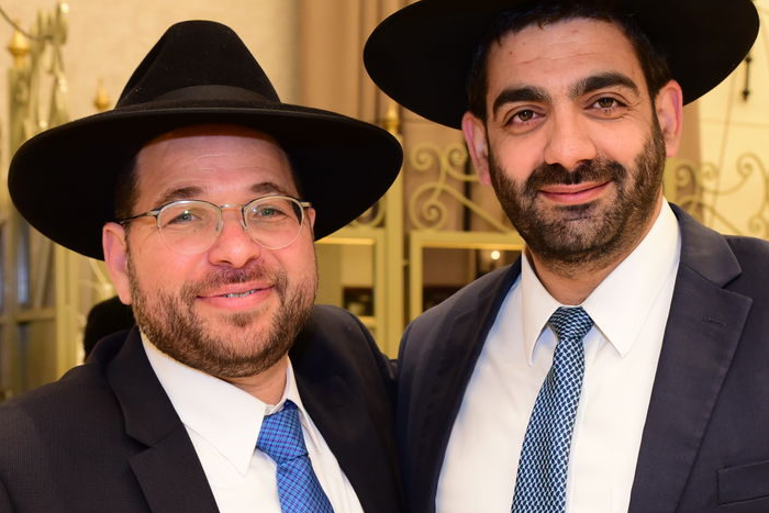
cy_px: 371
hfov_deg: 27.9
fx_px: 1538
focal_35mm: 72
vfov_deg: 18.8
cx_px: 522
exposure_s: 1/100
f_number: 5.6
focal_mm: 36
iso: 2000
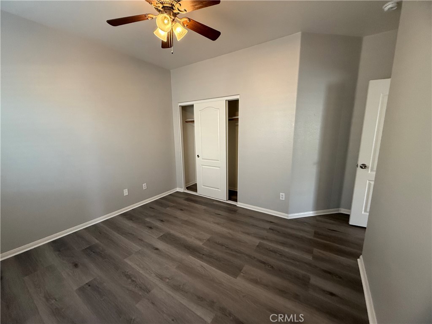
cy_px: 162
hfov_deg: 102.1
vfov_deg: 85.7
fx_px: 175
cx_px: 216
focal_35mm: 14
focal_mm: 2.22
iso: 500
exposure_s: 1/120
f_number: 2.2
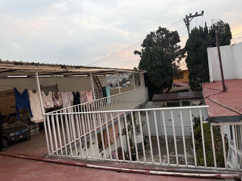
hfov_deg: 71.6
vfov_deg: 56.8
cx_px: 121
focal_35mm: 24
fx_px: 168
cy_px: 90
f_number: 1.78
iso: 125
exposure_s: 1/121
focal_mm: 6.76
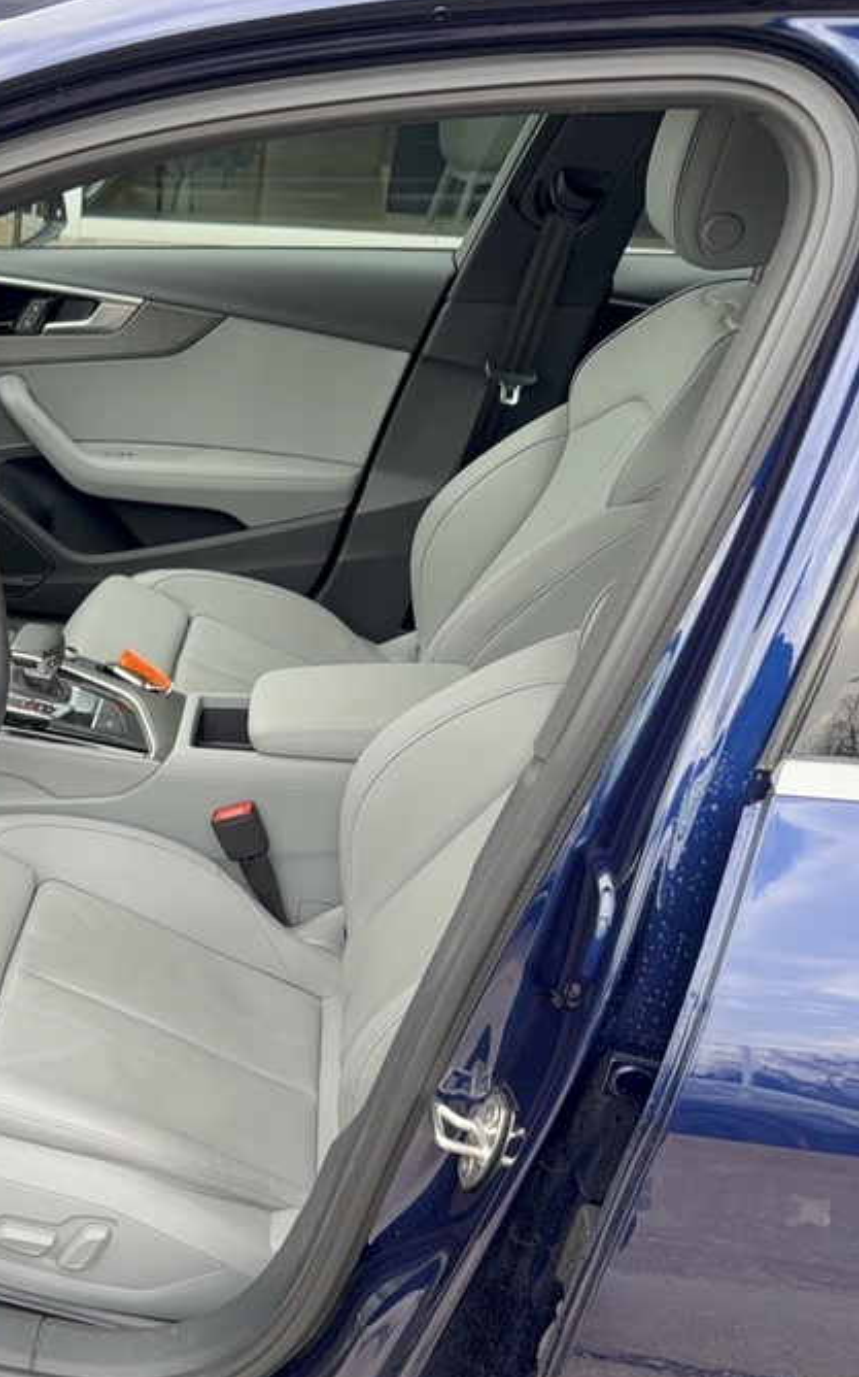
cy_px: 765
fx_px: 1462
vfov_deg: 50.3
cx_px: -27
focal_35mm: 39
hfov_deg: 30.2
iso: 50
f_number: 1.78
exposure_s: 1/51
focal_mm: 6.76
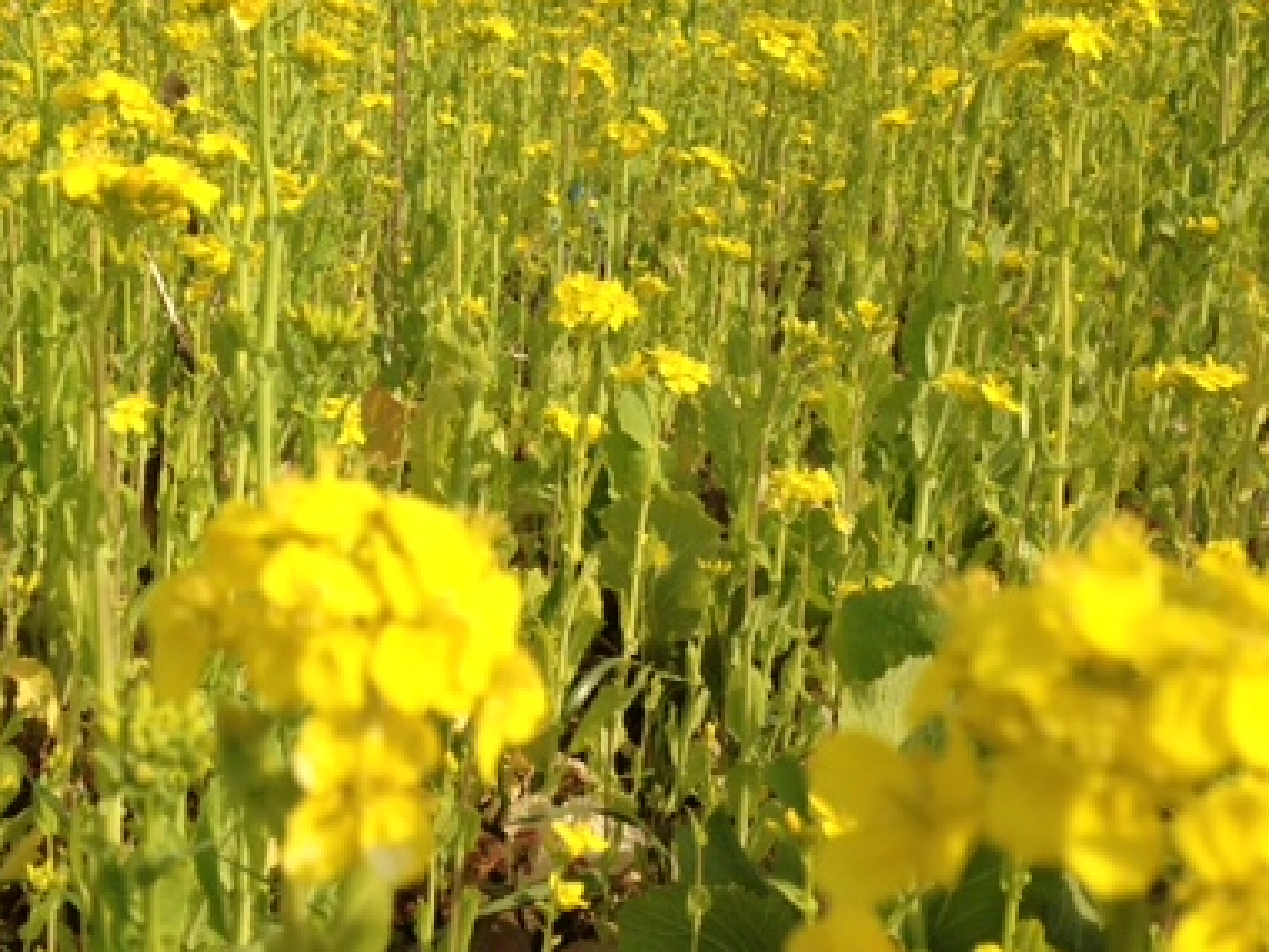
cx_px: 324
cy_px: 264
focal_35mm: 59
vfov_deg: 24.6
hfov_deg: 32.1
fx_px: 2163
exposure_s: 1/2123
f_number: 2.4
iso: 64
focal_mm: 4.28
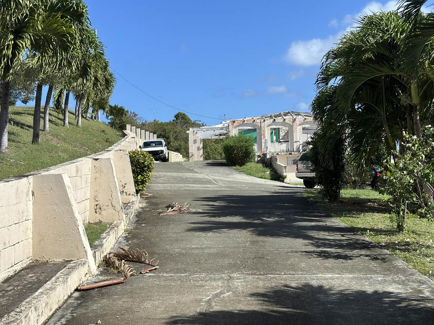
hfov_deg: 36.8
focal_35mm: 52
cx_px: 214
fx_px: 652
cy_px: 169
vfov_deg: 28.0
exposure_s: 1/7634
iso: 100
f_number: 1.78
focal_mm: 6.86
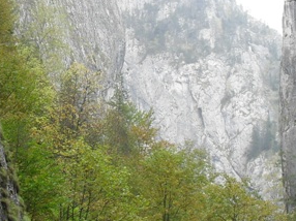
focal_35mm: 98
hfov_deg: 20.0
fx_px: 837
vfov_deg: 15.1
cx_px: 136
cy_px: 85
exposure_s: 1/125
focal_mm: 6.3
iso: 100
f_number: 3.2
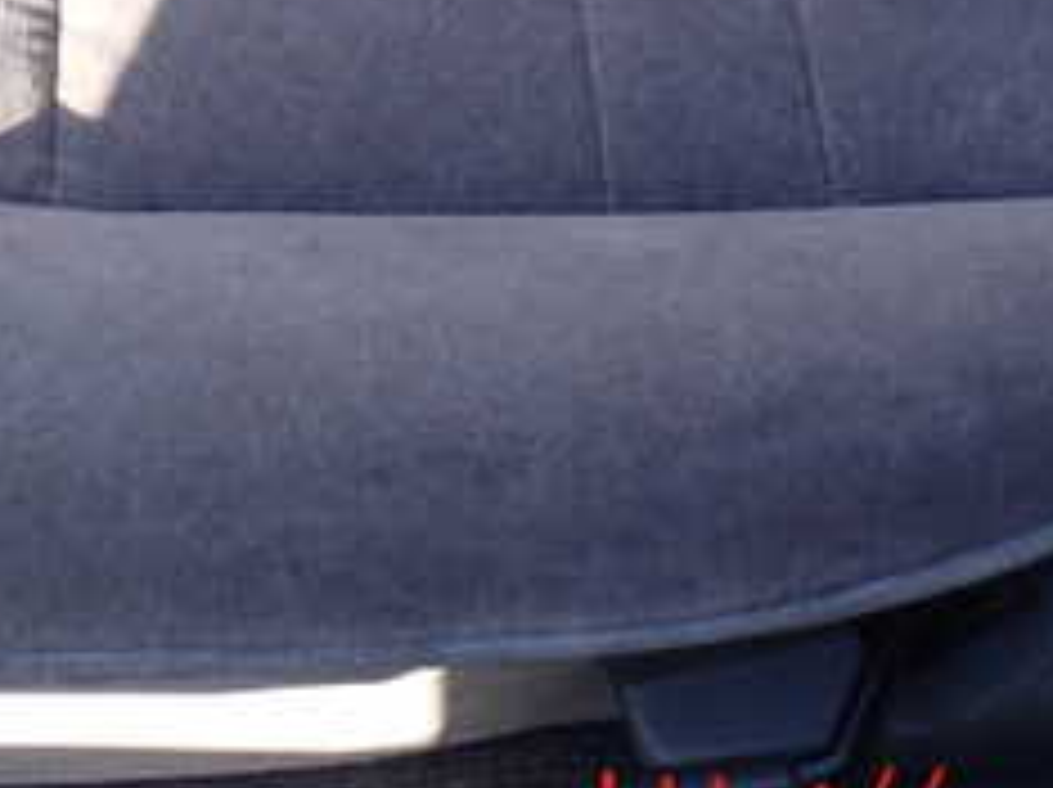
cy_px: -140
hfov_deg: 25.1
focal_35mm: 77
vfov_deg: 18.2
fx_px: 2340
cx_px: 266
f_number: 3.2
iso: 100
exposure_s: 1/80
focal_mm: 5.4
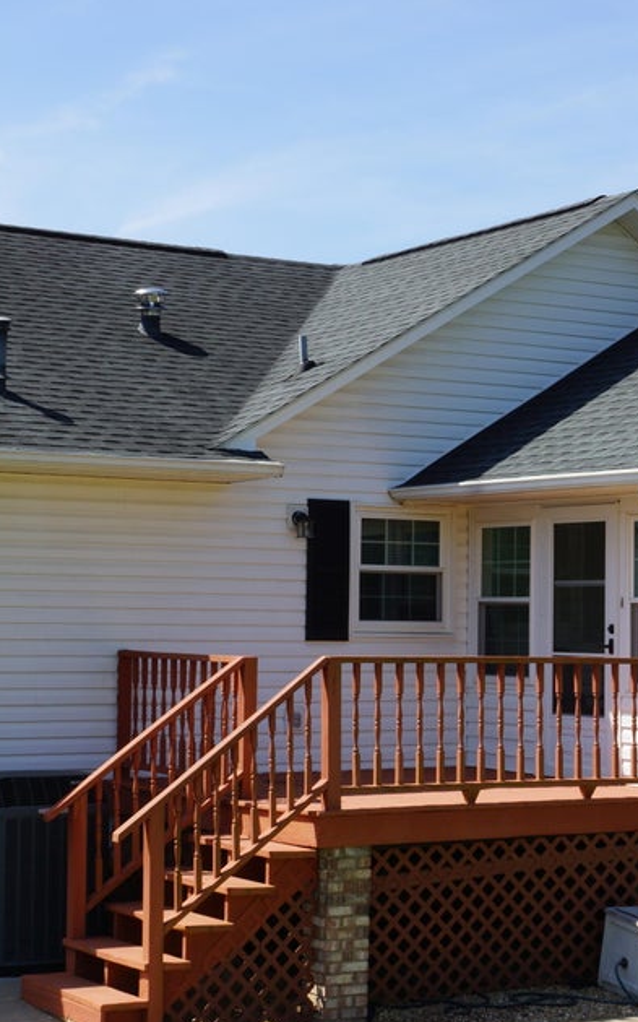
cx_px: 453
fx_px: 1948
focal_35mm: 70
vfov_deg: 29.4
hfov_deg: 18.5
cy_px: 510
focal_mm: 30
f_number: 13
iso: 100
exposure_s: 1/125
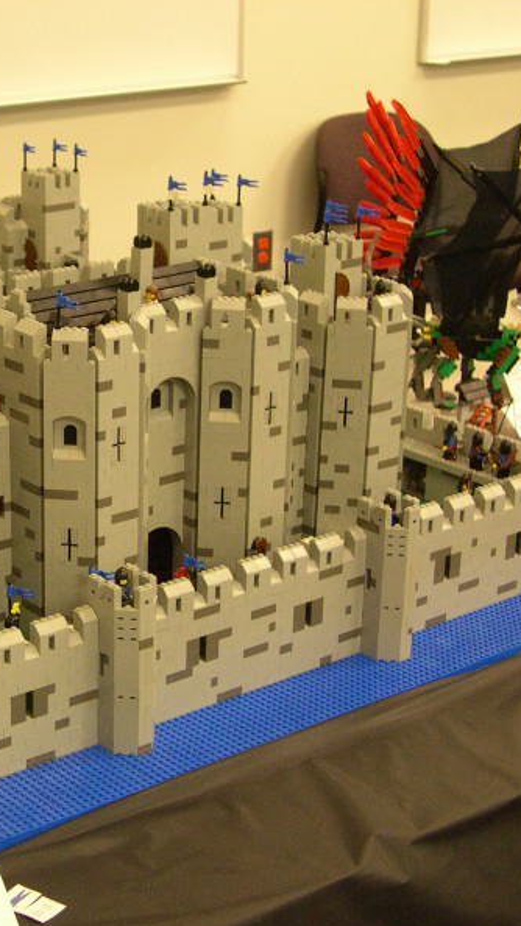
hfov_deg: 16.9
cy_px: 465
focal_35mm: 69
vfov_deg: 30.6
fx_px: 1695
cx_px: -48
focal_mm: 10.1
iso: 400
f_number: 3.1
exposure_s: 1/16
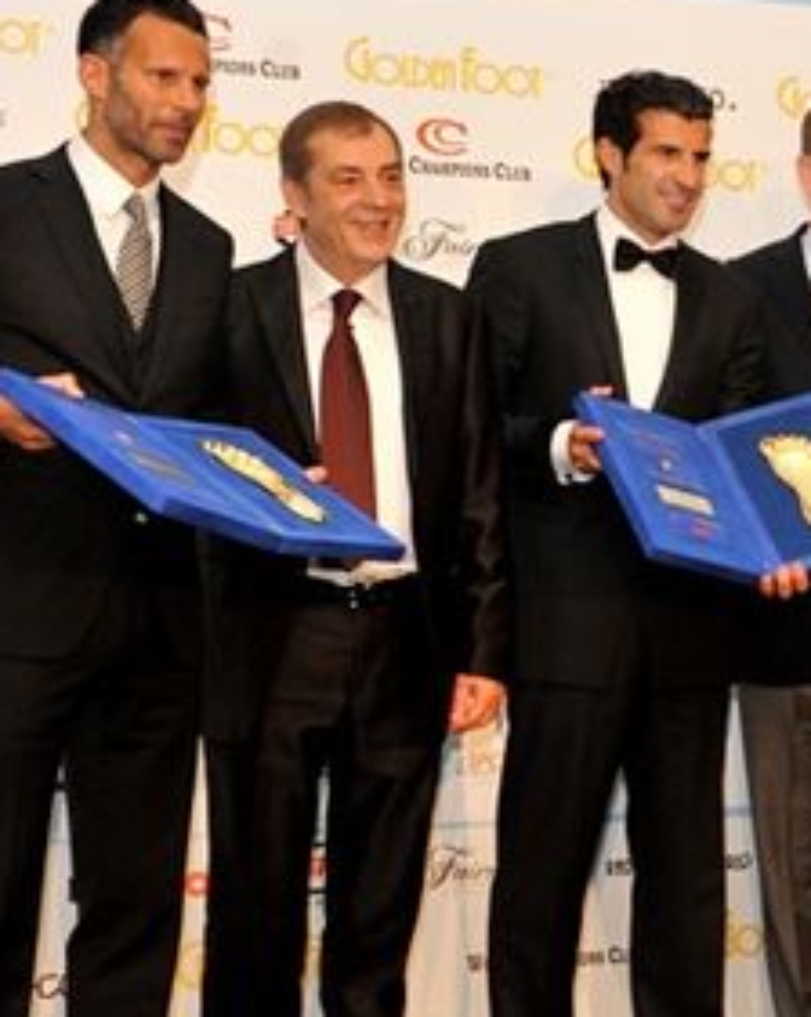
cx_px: 1150
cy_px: 516
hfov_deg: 16.0
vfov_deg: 21.5
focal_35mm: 89
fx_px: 2676
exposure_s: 1/125
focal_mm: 34
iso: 1250
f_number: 5.6
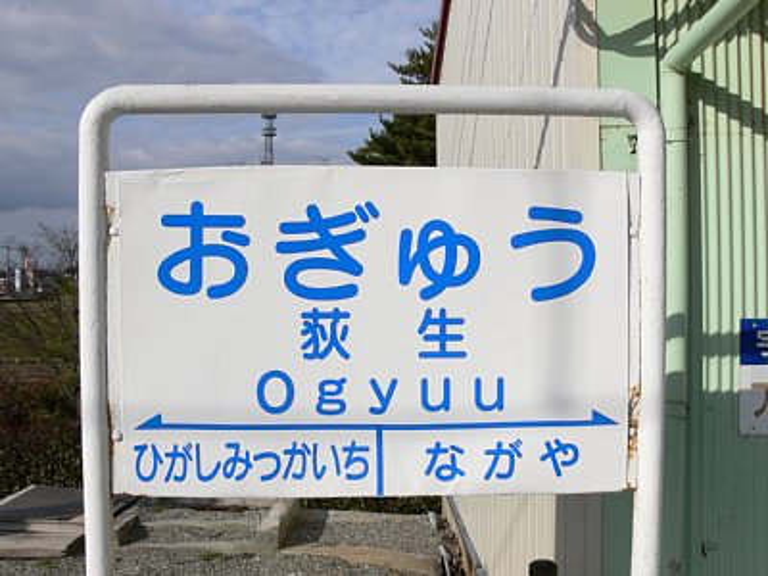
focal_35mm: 35
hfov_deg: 52.6
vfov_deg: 40.7
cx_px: 384
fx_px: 777
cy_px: 288
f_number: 10
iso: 100
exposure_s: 1/400
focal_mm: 7.4
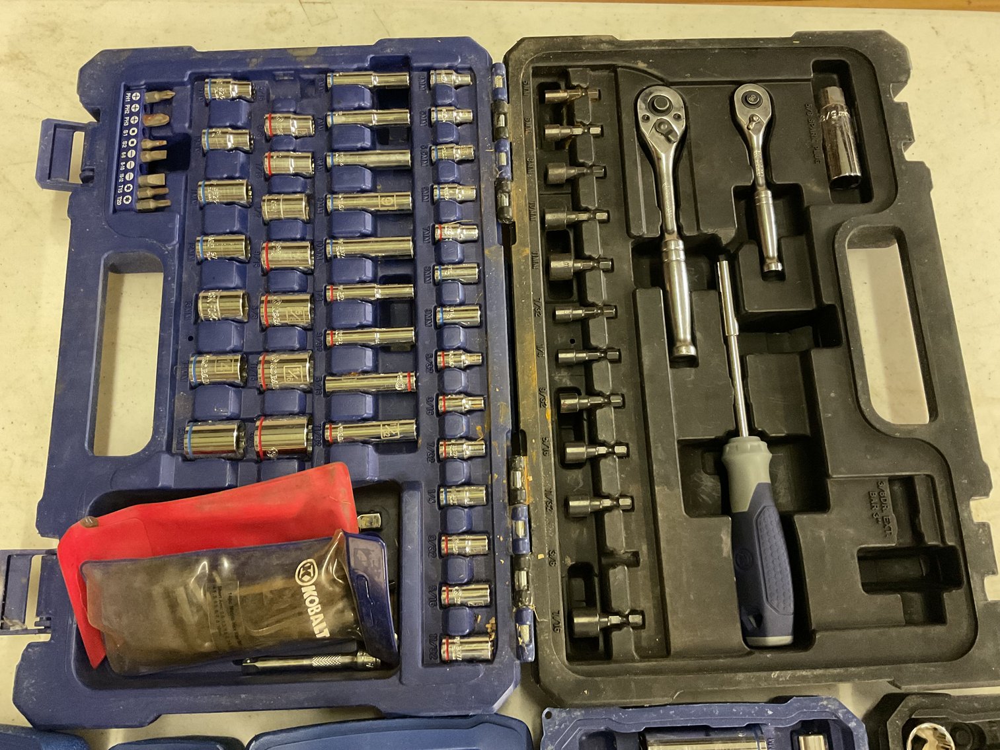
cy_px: 375
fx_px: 838
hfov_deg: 61.7
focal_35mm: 29
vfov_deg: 48.2
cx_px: 500
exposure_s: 1/30
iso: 500
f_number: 1.8
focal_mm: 3
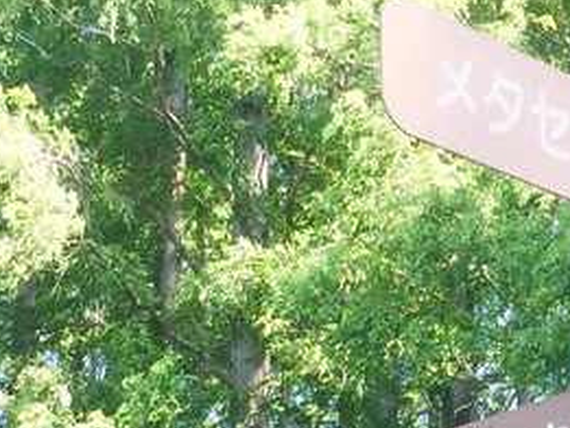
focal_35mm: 111
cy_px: 391
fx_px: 1829
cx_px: 708
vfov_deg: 13.2
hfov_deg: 16.9
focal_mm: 4.15
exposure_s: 1/120
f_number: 2.2
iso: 32
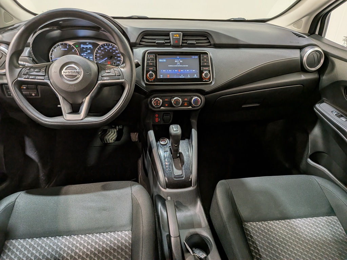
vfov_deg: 56.8
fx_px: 241
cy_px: 130
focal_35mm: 24
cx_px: 174
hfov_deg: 71.6
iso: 63
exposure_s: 1/33.3
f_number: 1.7
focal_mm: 4.53
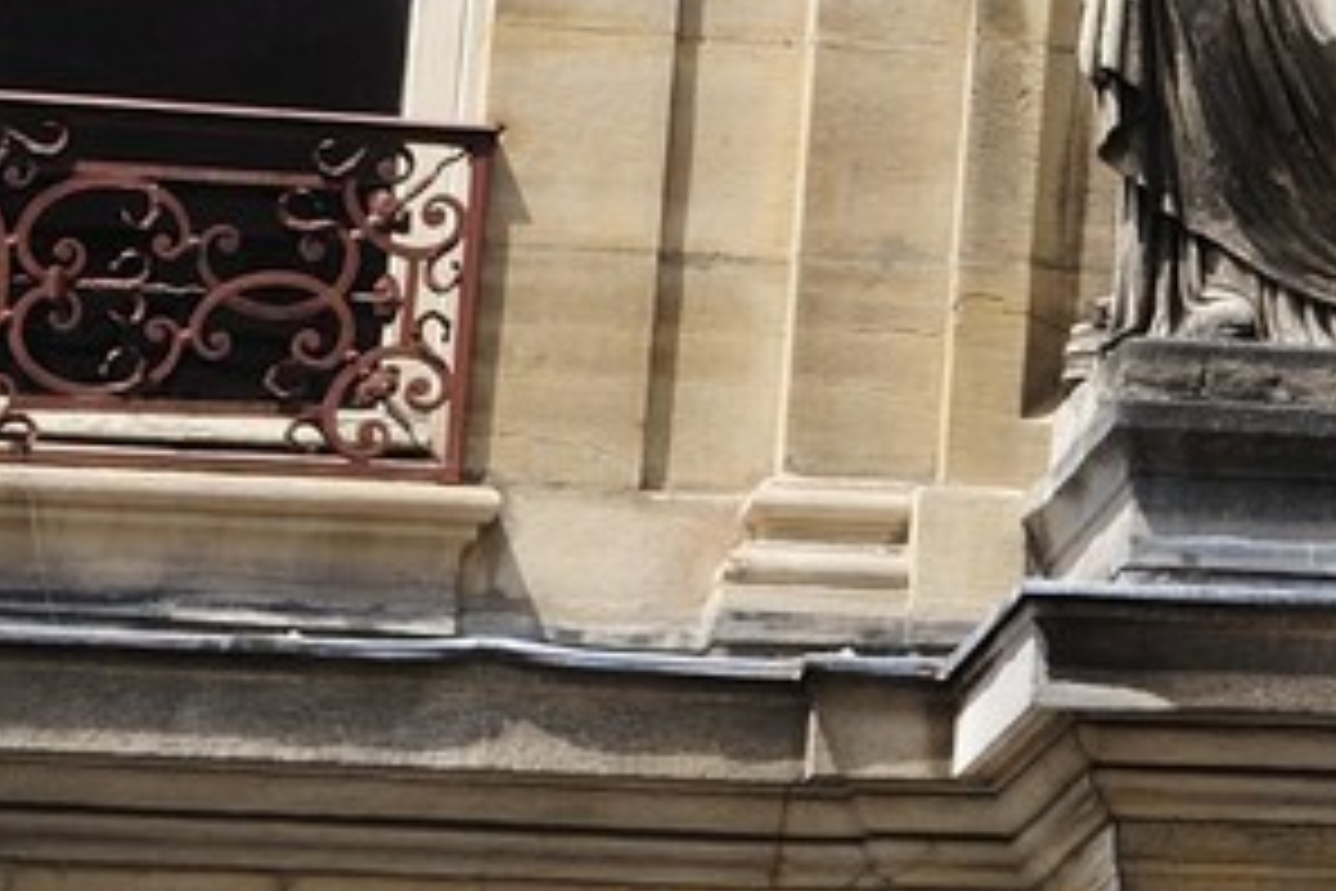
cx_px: 3486
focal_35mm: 312
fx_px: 11578
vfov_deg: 4.3
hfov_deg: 6.2
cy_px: -1184
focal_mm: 58
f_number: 13
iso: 200
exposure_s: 1/160
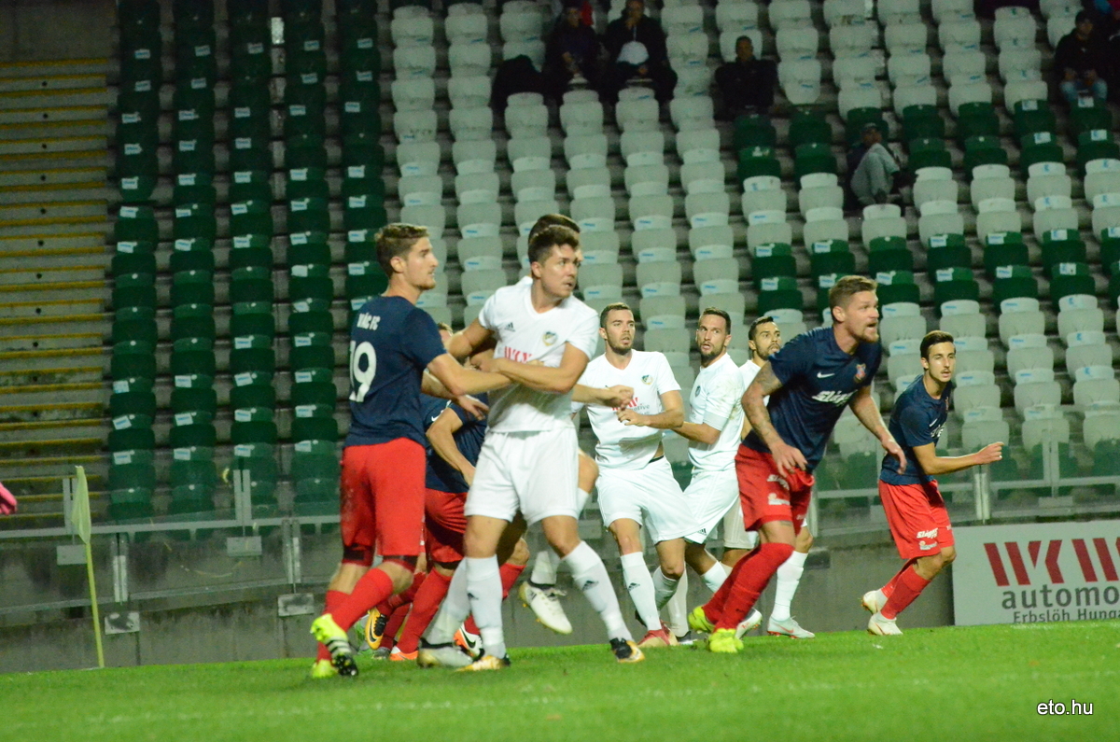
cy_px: 371
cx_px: 560
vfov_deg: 4.7
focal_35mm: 292
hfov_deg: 7.1
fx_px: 9082
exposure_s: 1/1250
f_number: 5.3
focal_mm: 195
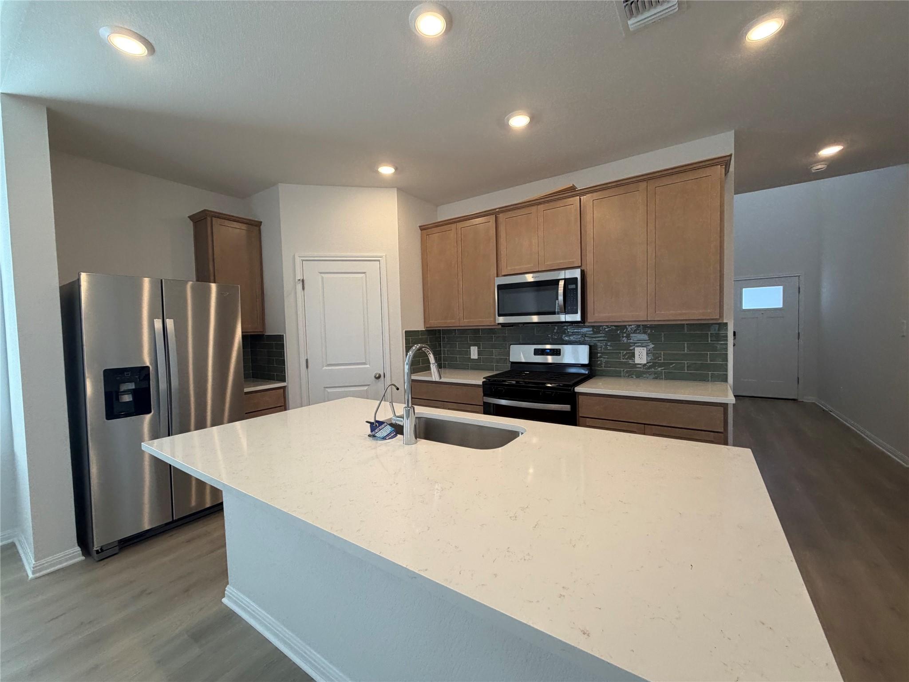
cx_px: 454
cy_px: 341
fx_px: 368
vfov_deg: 85.7
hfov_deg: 102.1
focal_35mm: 14
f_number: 2.2
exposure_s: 1/120
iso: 160
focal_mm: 2.22
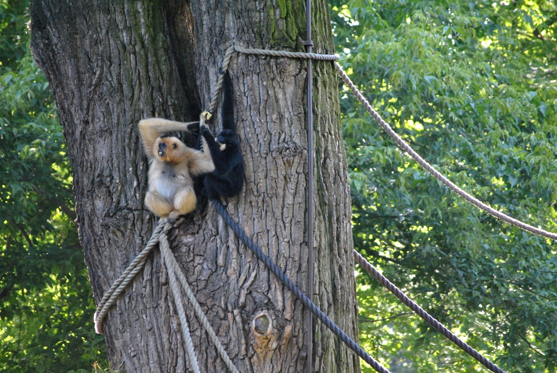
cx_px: 278
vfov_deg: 4.8
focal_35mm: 285
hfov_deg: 7.2
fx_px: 4416
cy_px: 186
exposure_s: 1/250
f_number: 5.6
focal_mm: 190
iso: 1600
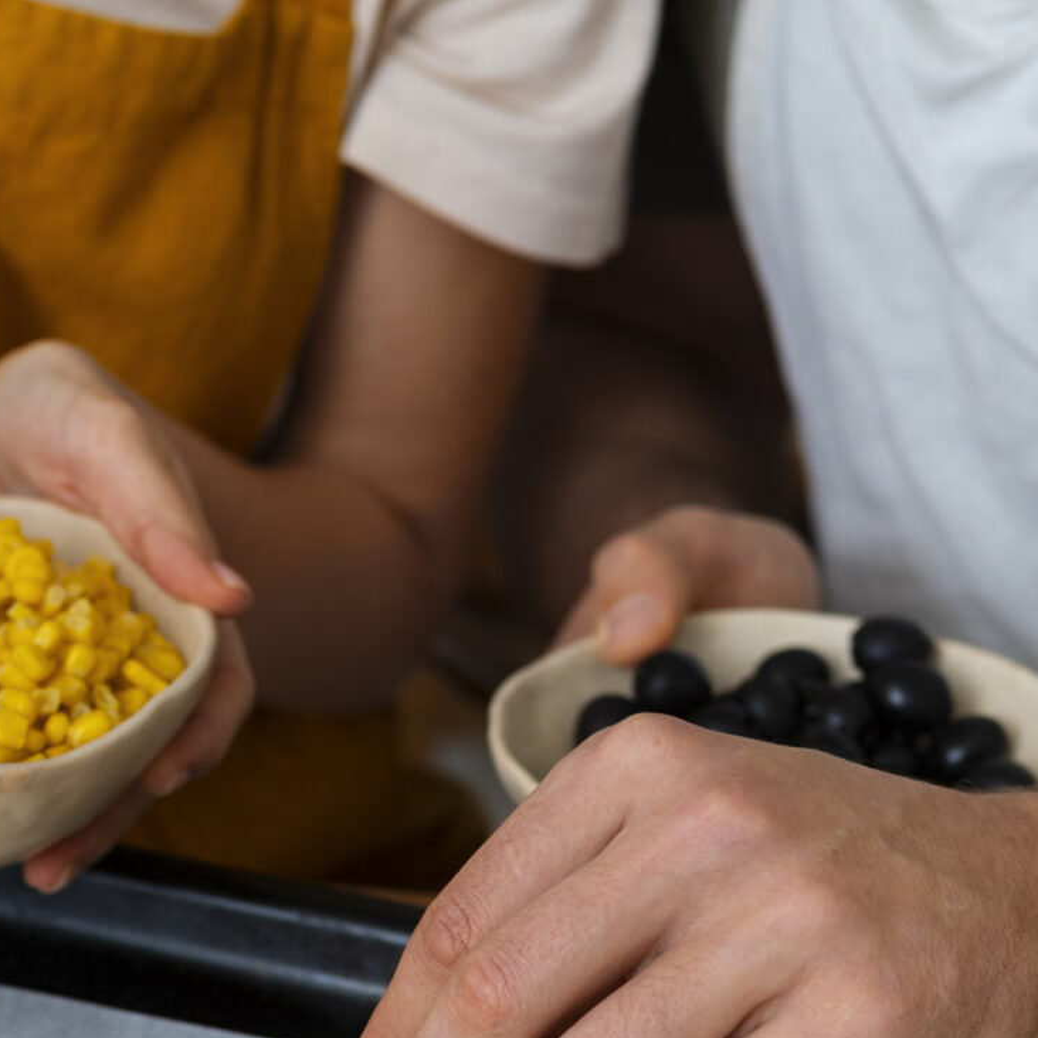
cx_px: 301
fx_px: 3528
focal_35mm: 104
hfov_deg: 16.7
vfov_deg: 16.2
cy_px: 1175
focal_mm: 35
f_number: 2.8
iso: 160
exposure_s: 1/250
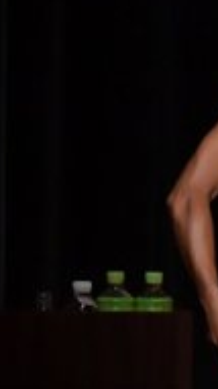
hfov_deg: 1.0
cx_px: 610
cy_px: 434
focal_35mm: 1214
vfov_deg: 1.8
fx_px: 12514
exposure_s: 1/400
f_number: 5.6
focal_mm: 190
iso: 4000
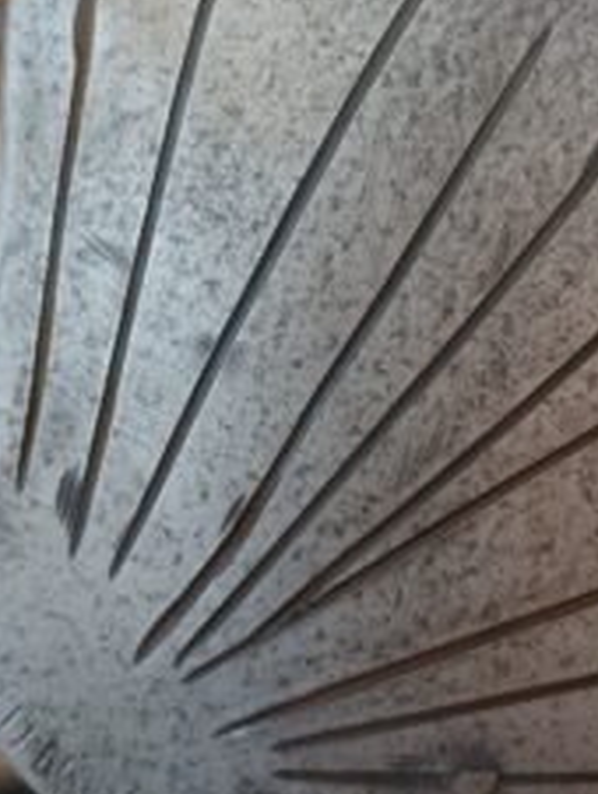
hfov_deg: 31.4
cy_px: 341
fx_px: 1058
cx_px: 383
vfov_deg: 41.1
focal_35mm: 46
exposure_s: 1/50
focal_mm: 3.98
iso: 100
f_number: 1.8
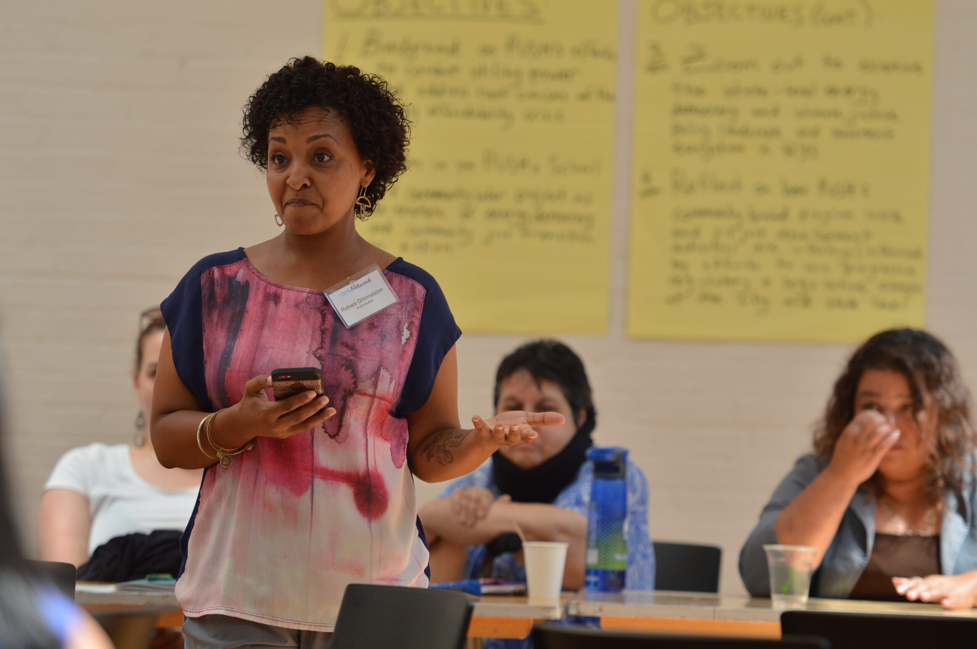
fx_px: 5897
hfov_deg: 9.5
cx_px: 488
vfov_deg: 6.3
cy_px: 324
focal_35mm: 218
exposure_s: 1/640
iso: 200
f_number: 3.2
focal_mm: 145
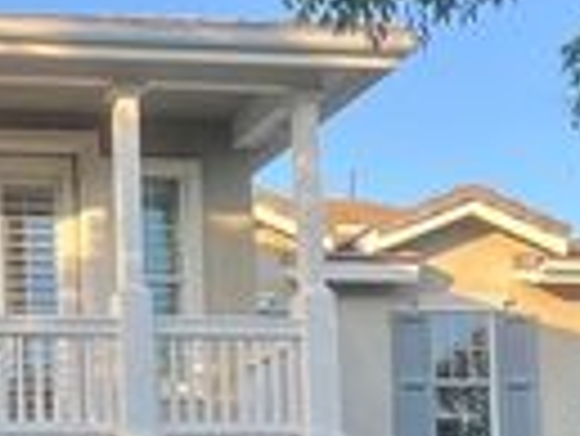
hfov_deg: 17.9
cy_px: 632
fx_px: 1694
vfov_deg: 13.9
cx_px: -220
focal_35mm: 101
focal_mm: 5.7
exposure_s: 1/307
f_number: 1.5
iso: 50
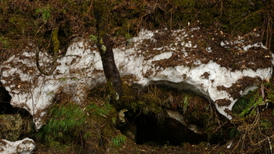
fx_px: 719
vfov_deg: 12.2
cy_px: 79
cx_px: 138
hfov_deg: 21.6
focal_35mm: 99
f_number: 8
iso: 1000
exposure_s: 1/80
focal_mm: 51.6
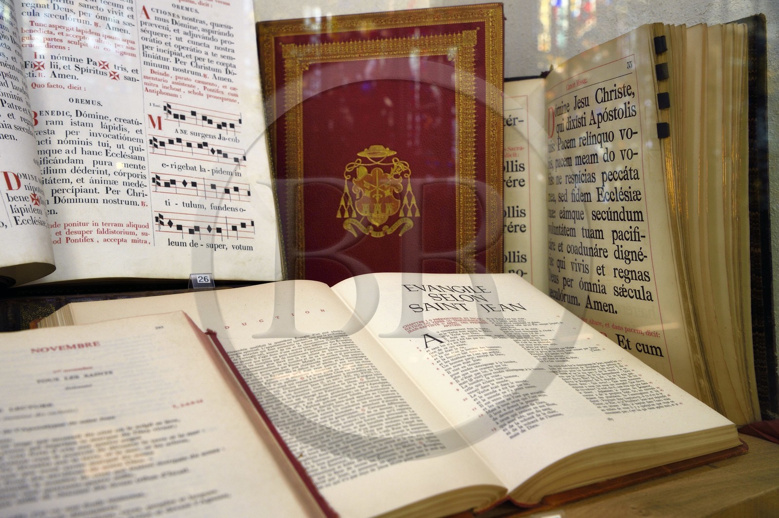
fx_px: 735
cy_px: 259
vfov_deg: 38.8
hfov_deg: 55.8
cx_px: 390
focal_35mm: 34
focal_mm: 34
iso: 800
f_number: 6.3
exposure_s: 1/13
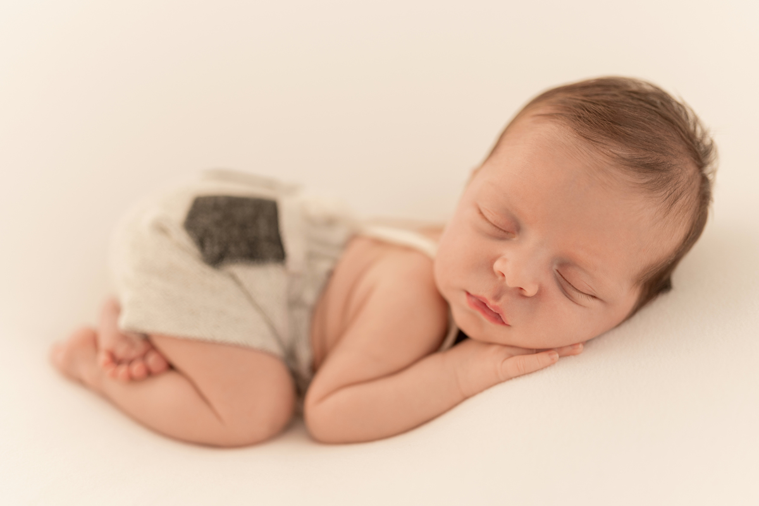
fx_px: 738
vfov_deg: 37.9
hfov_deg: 54.4
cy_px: 253
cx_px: 380
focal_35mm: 35
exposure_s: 1/640
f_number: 1.4
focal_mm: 35
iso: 250
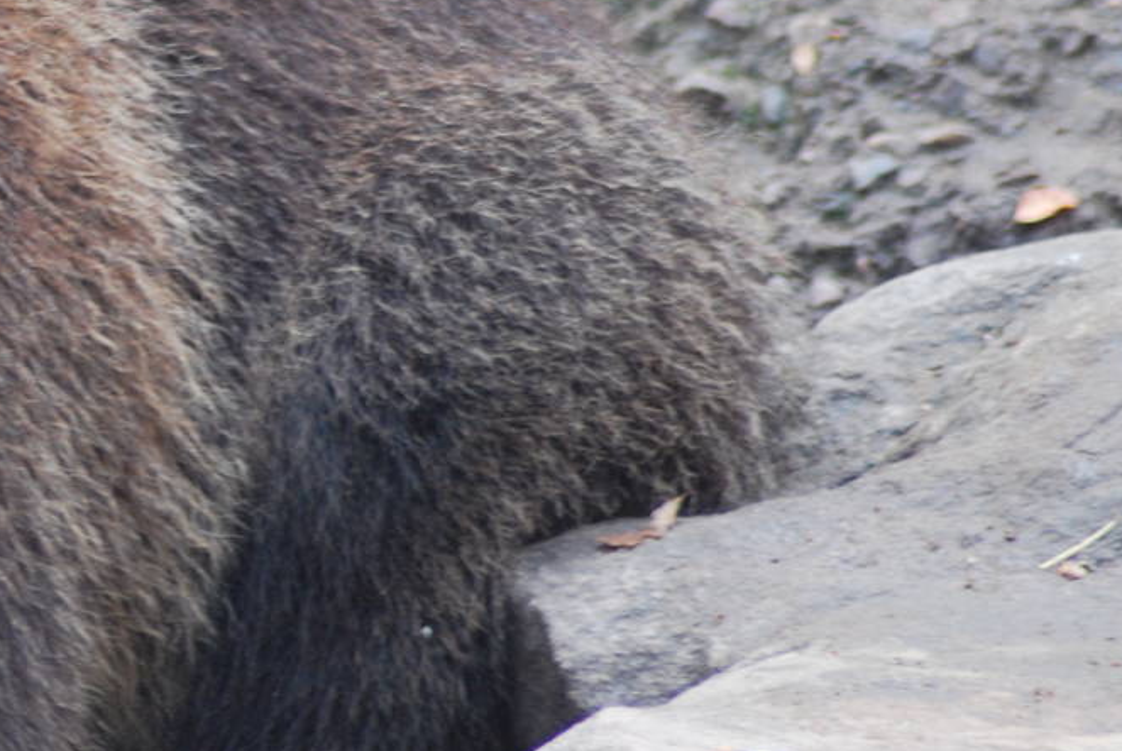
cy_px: 326
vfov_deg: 2.5
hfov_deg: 3.7
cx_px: -190
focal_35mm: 561
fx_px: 17514
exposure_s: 1/160
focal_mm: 155
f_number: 4.5
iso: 400
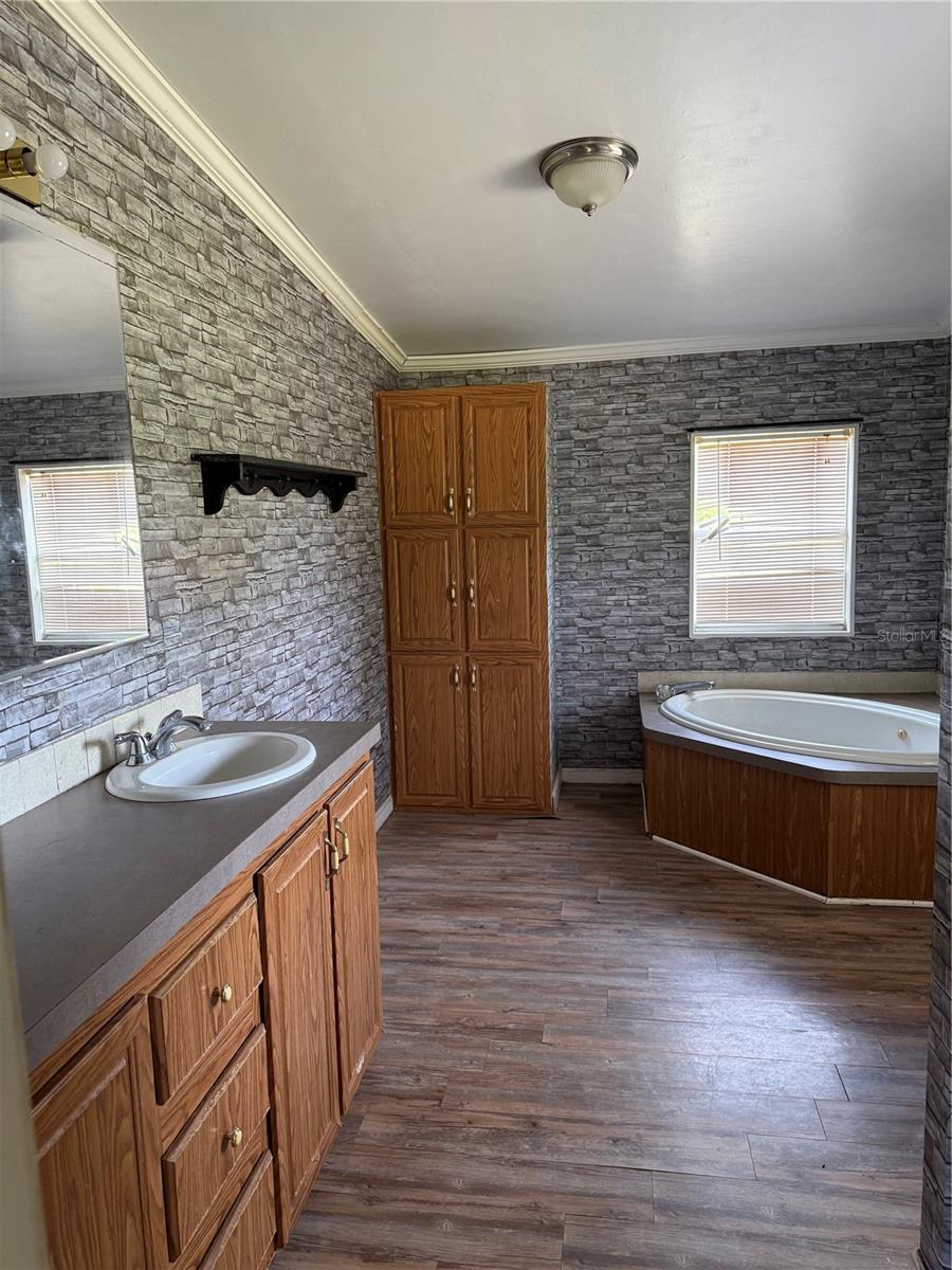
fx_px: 880
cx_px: 476
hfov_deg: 56.8
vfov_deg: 71.6
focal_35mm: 24
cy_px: 635
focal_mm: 6.76
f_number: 1.78
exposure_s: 1/63
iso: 200
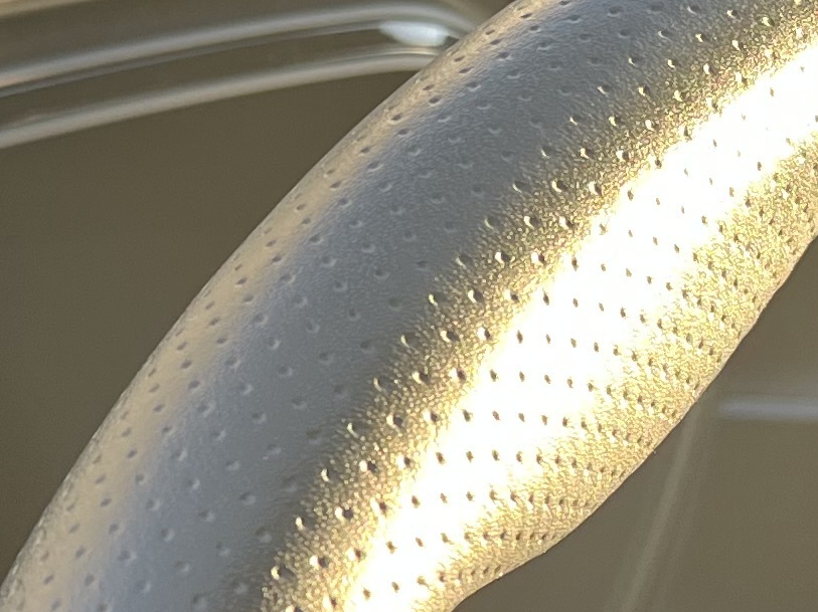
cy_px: 726
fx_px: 3047
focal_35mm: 129
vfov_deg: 11.3
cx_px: -233
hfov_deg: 14.7
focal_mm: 5.1
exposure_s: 1/122
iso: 100
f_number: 1.6
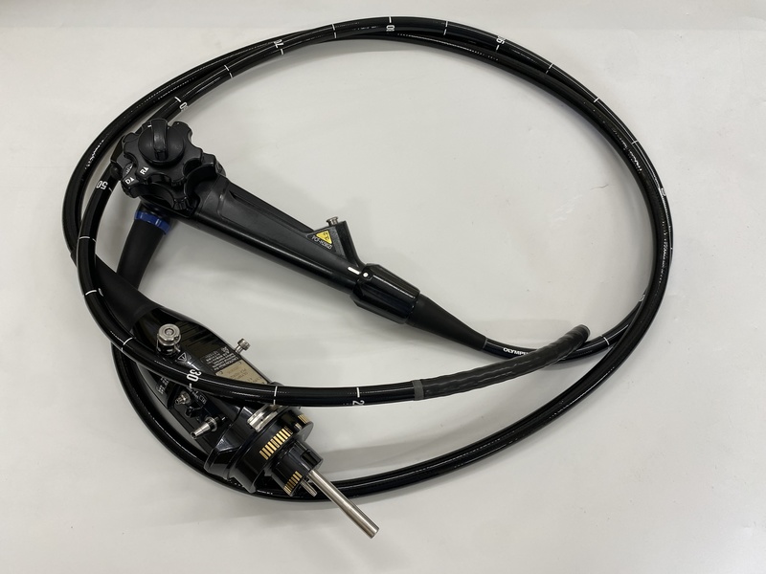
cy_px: 287
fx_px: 575
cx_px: 383
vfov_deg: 53.1
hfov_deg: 67.3
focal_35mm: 26
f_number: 1.8
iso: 80
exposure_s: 1/120
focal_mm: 4.25
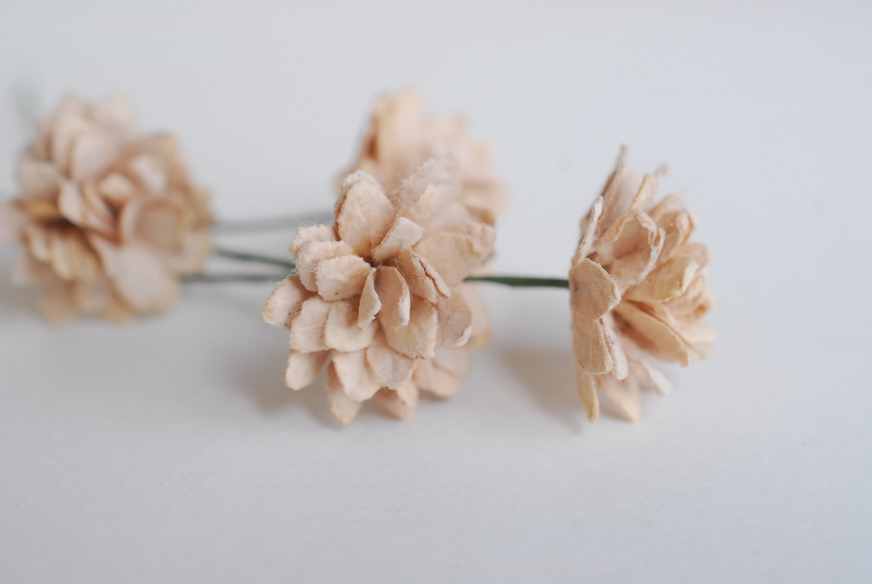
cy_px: 292
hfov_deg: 33.4
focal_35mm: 60
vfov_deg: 22.7
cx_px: 436
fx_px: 1455
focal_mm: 40
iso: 640
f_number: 6.3
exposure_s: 1/160
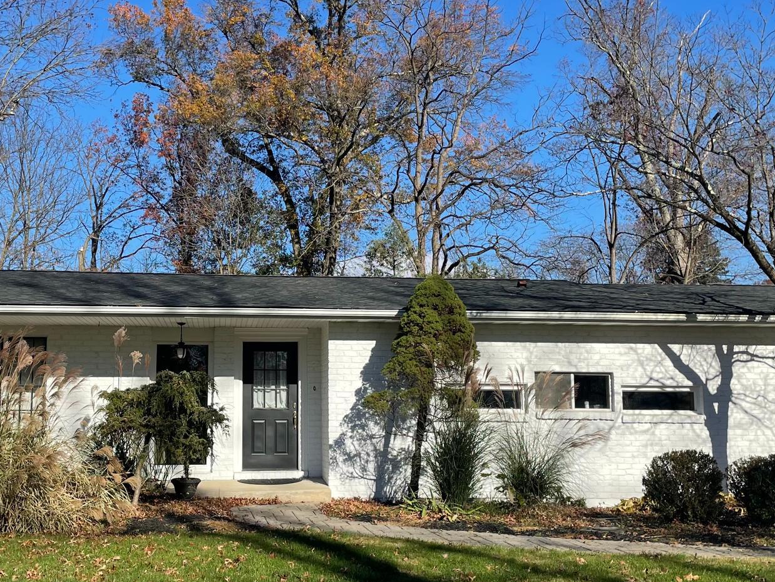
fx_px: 963
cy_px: 310
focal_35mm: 43
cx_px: 290
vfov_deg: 33.6
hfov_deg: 43.5
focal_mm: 4.2
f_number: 1.6
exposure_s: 1/3040
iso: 32
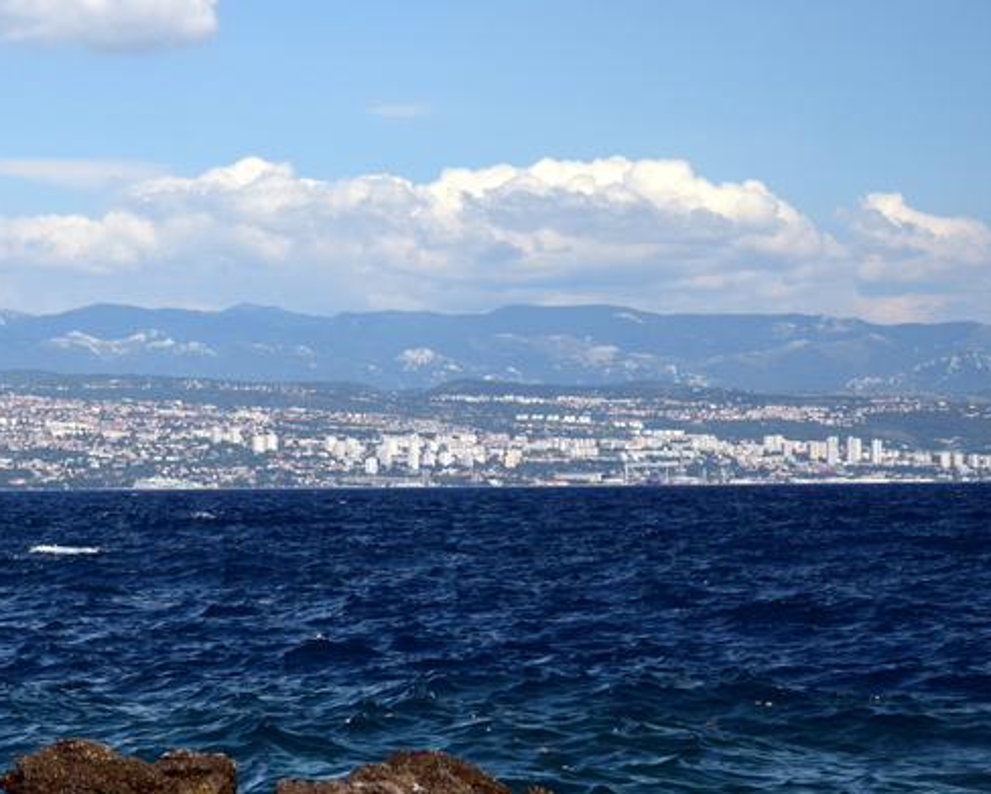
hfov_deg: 15.9
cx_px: 187
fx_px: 3522
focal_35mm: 120
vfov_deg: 12.8
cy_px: 526
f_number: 10
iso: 400
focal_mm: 52
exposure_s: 1/320
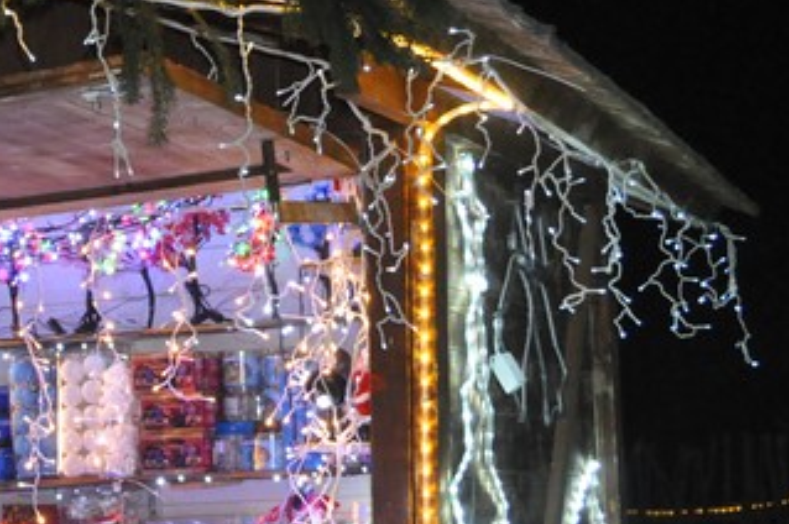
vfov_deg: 12.5
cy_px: 543
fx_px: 2365
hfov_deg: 17.9
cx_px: -186
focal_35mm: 108
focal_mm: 28
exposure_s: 1/80
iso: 3200
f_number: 5
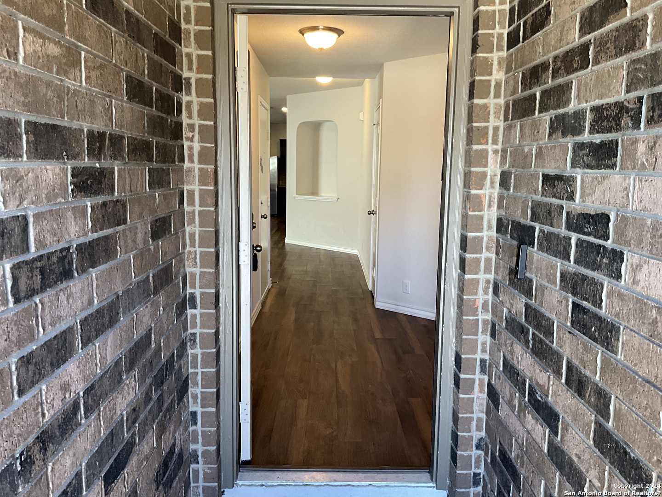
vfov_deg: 48.2
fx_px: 555
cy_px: 248
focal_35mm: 29
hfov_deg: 61.7
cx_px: 331
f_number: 1.8
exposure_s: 1/60
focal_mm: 3
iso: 64
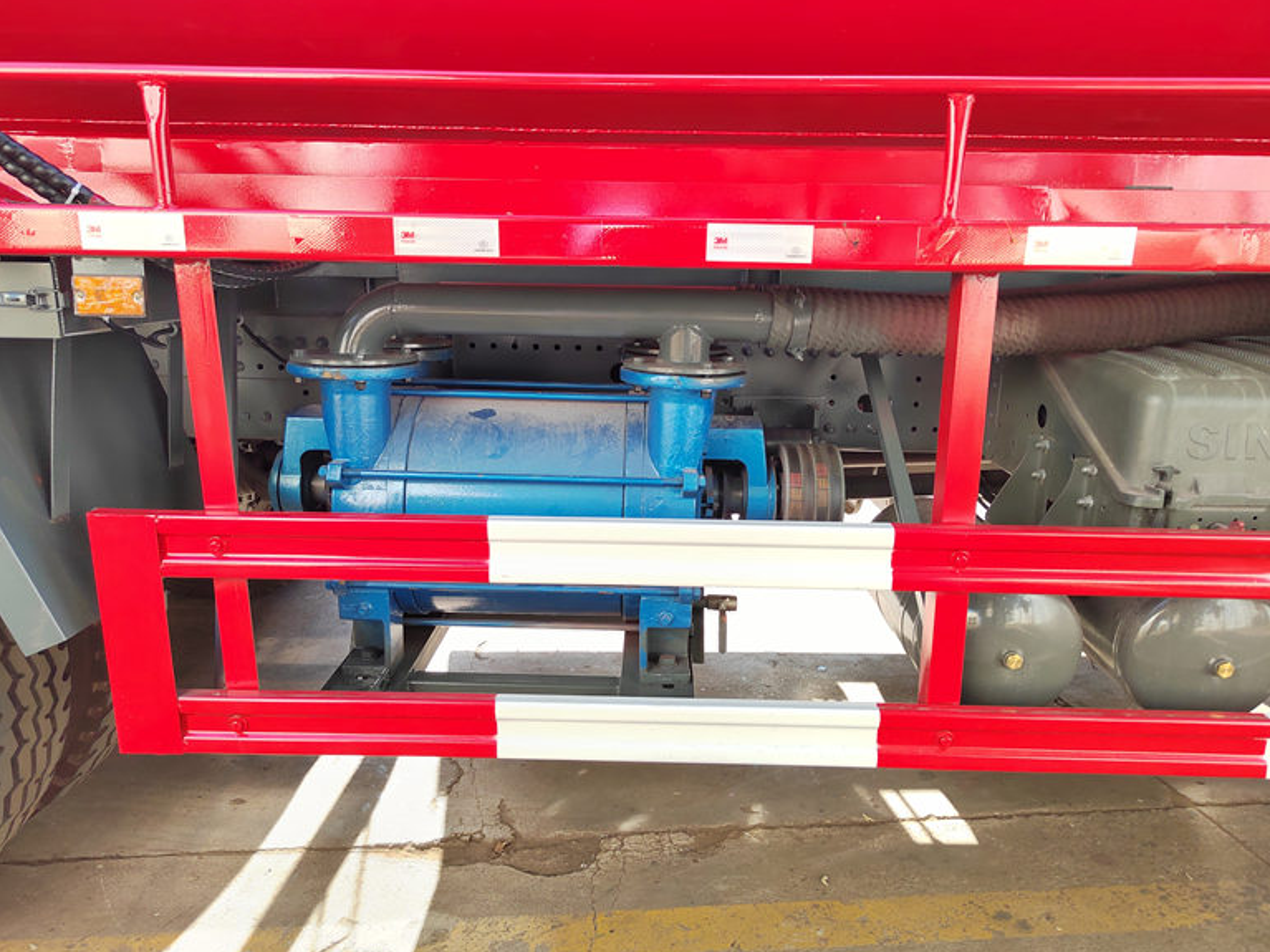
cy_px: 474
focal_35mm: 24
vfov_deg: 56.8
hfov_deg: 71.6
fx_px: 880
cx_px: 634
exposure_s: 1/100
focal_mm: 5.52
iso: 143
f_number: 1.9
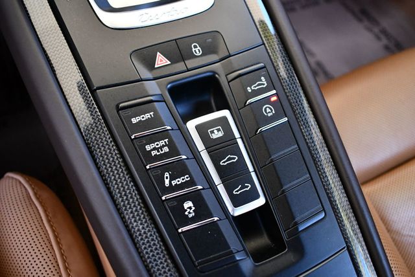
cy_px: 138
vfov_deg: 36.9
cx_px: 208
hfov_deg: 53.1
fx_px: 415
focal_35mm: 36
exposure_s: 1/125
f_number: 3.5
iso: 1600
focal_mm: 18
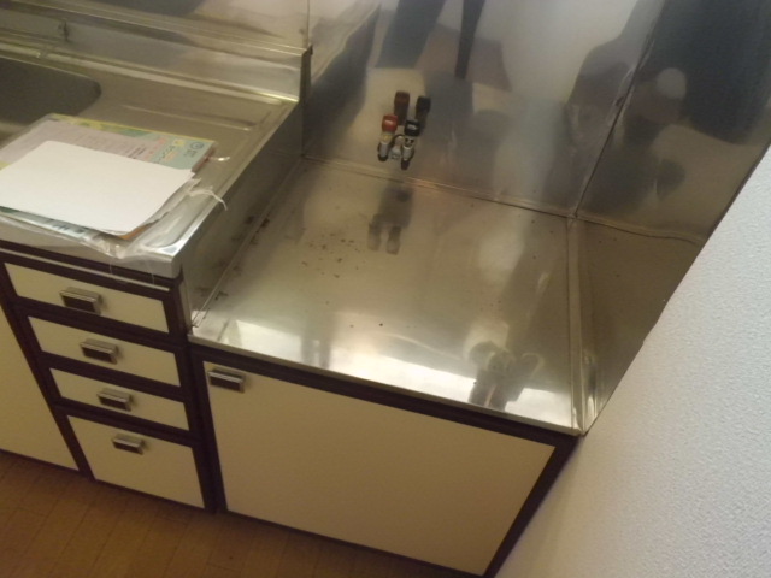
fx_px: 579
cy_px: 289
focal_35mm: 26
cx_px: 386
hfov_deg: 67.3
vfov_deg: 53.1
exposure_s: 1/60
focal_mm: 4.7
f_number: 2.8
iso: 400
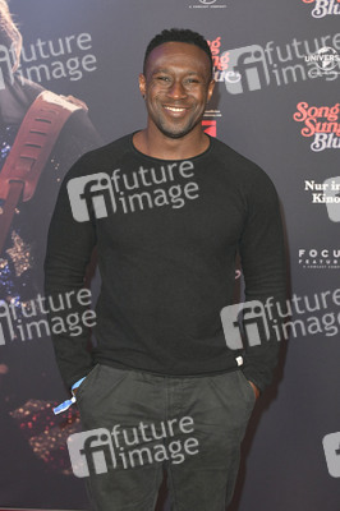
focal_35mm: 70
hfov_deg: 19.4
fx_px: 993
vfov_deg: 28.9
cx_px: 170
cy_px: 256
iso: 1600
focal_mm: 70
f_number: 6.3
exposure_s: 1/250
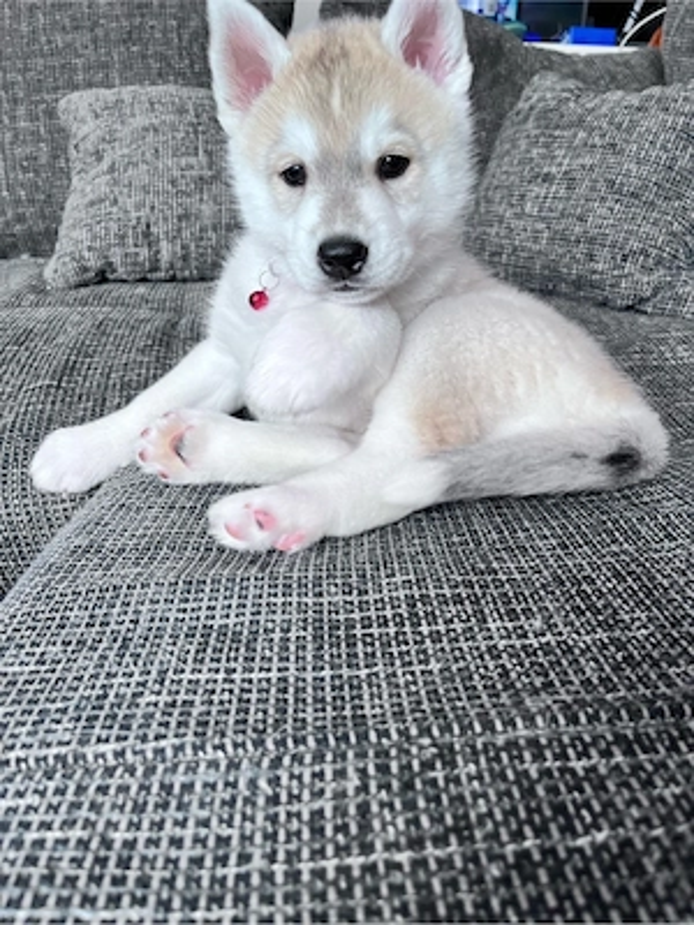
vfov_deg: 67.3
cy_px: 462
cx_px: 347
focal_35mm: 26
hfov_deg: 53.1
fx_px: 695
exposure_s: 1/121
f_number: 1.6
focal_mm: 5.1
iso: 64
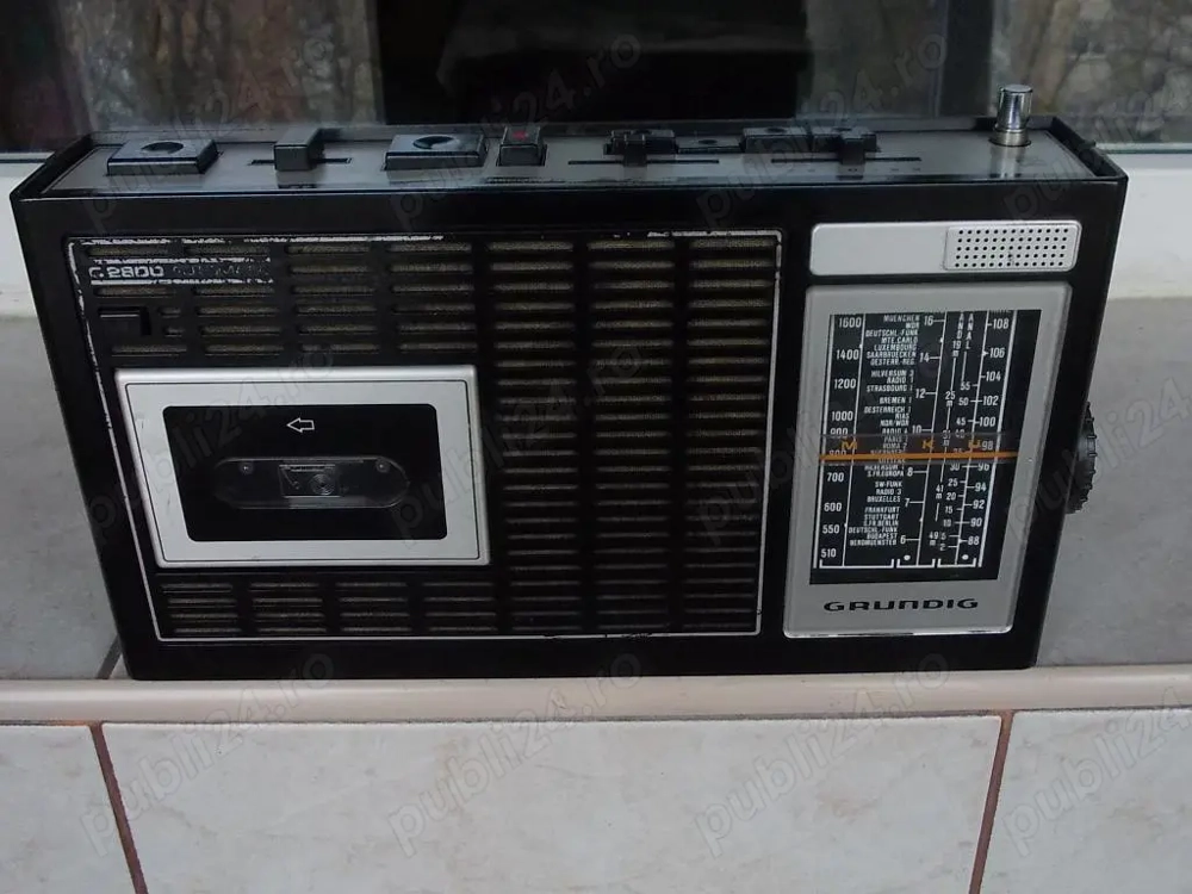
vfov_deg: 37.7
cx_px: 596
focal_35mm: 38
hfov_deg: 49.0
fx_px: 1309
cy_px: 447
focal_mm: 5.3
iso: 200
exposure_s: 1/125
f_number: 3.1
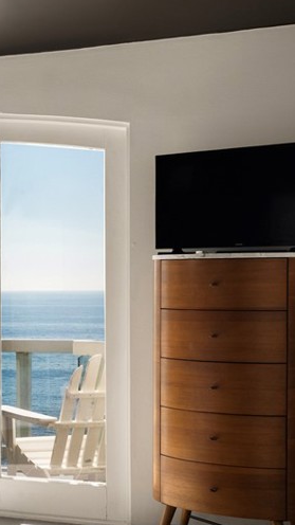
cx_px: -206
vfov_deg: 31.4
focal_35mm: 67
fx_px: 932
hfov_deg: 15.8
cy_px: 302
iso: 640
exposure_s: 1/125
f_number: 8
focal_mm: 31
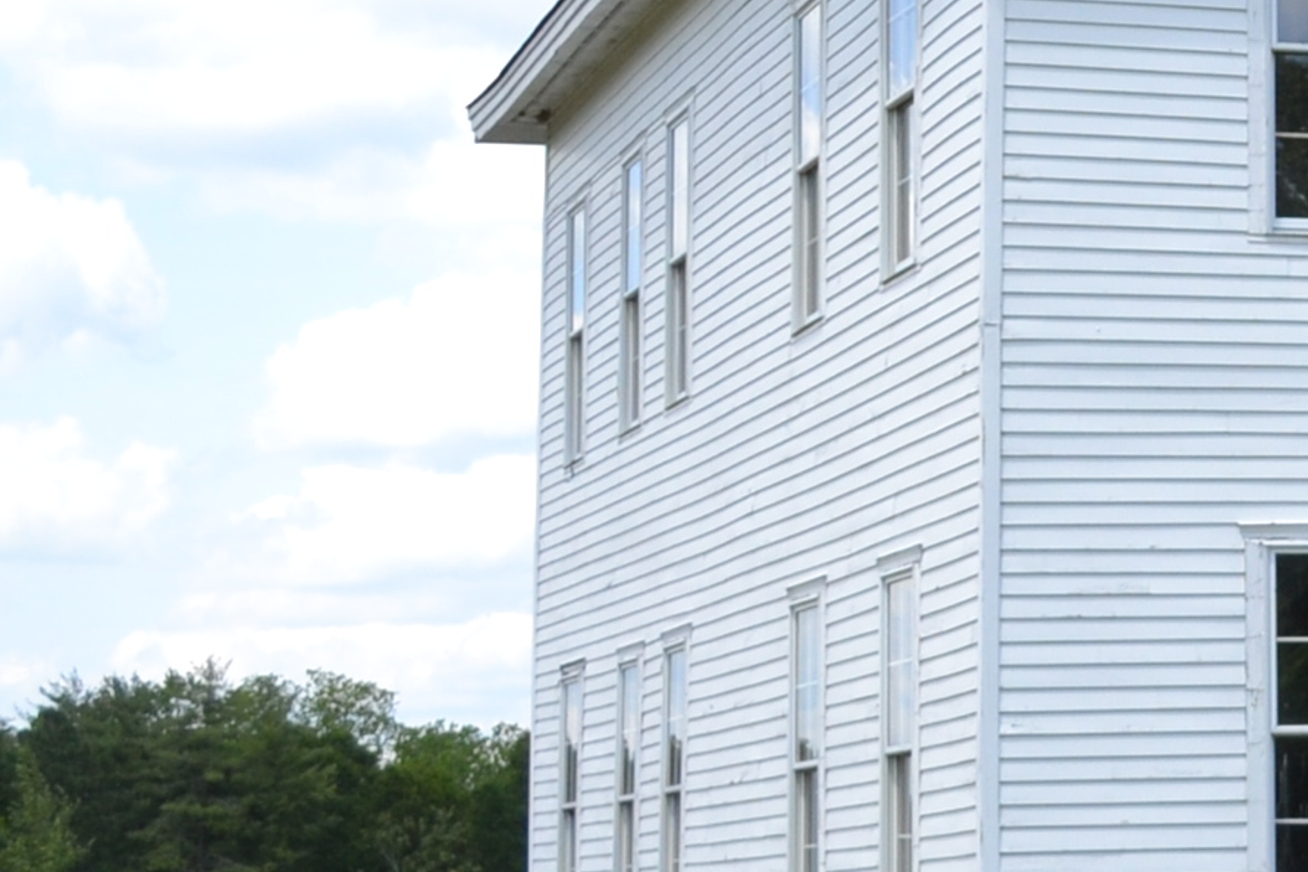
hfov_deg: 14.6
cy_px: 73
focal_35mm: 128
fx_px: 4650
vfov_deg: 10.6
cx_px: 2126
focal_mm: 22
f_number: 6.3
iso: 400
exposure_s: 1/1600
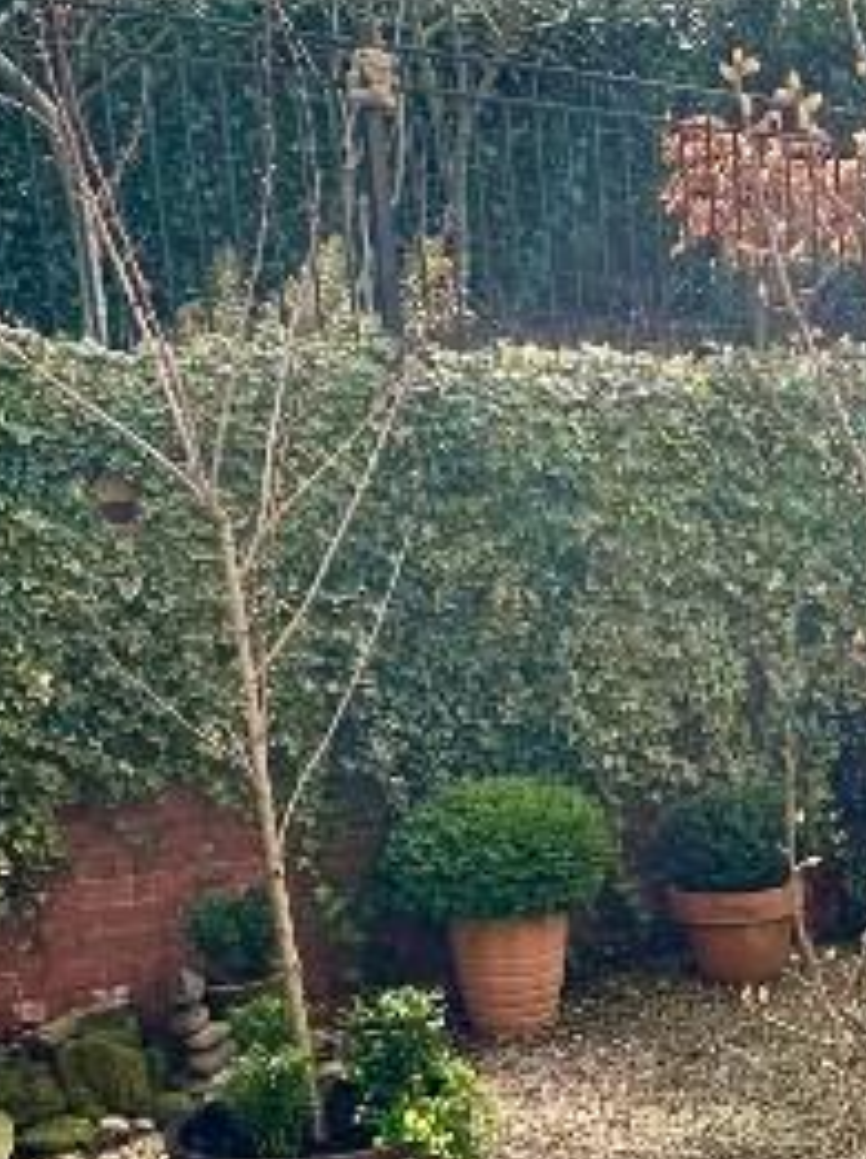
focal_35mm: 55
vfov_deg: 33.8
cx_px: 1066
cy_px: 946
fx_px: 1839
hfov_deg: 23.9
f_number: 2.2
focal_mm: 2.22
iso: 40
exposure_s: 1/509
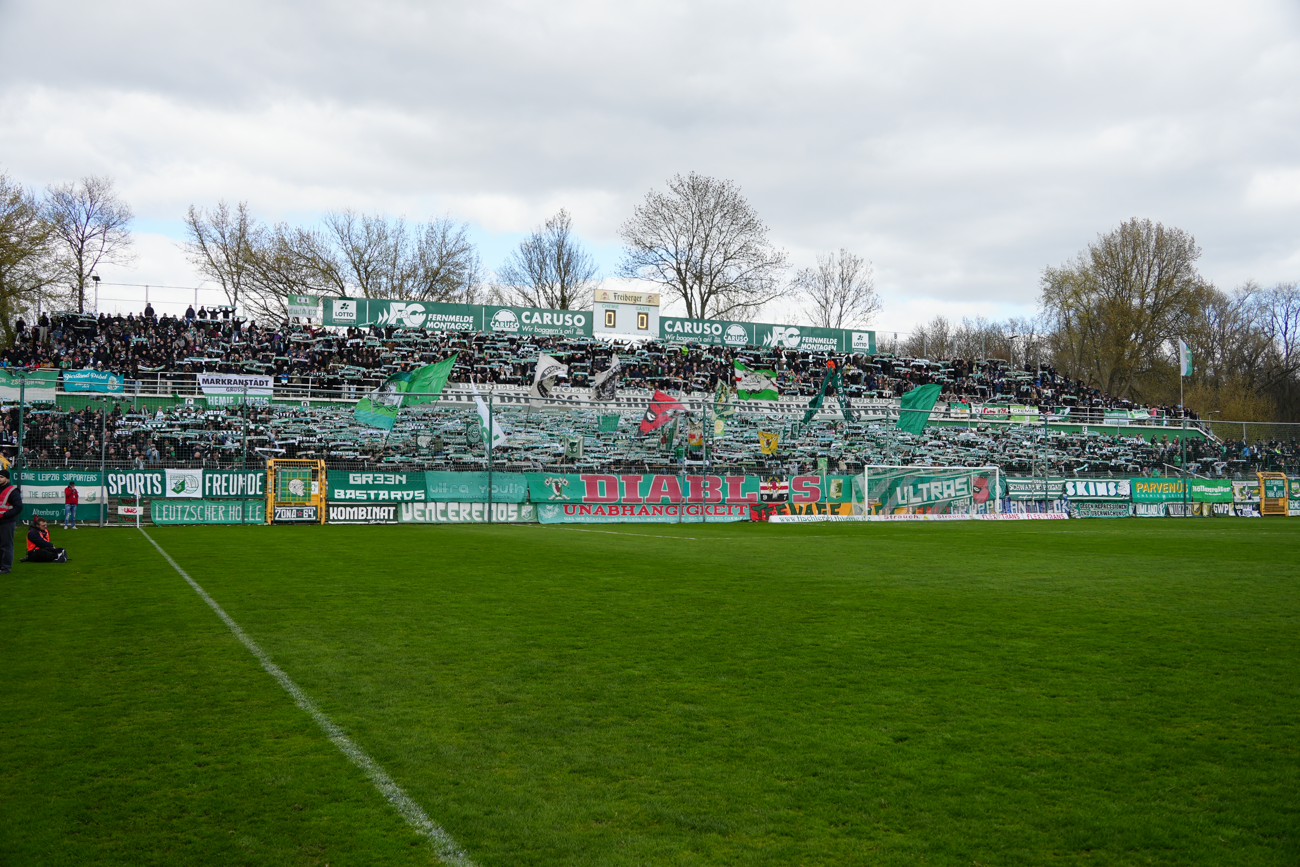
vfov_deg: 38.9
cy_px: 434
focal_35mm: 34
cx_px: 650
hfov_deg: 55.8
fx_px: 1228
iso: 100
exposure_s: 1/320
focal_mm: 23
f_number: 5
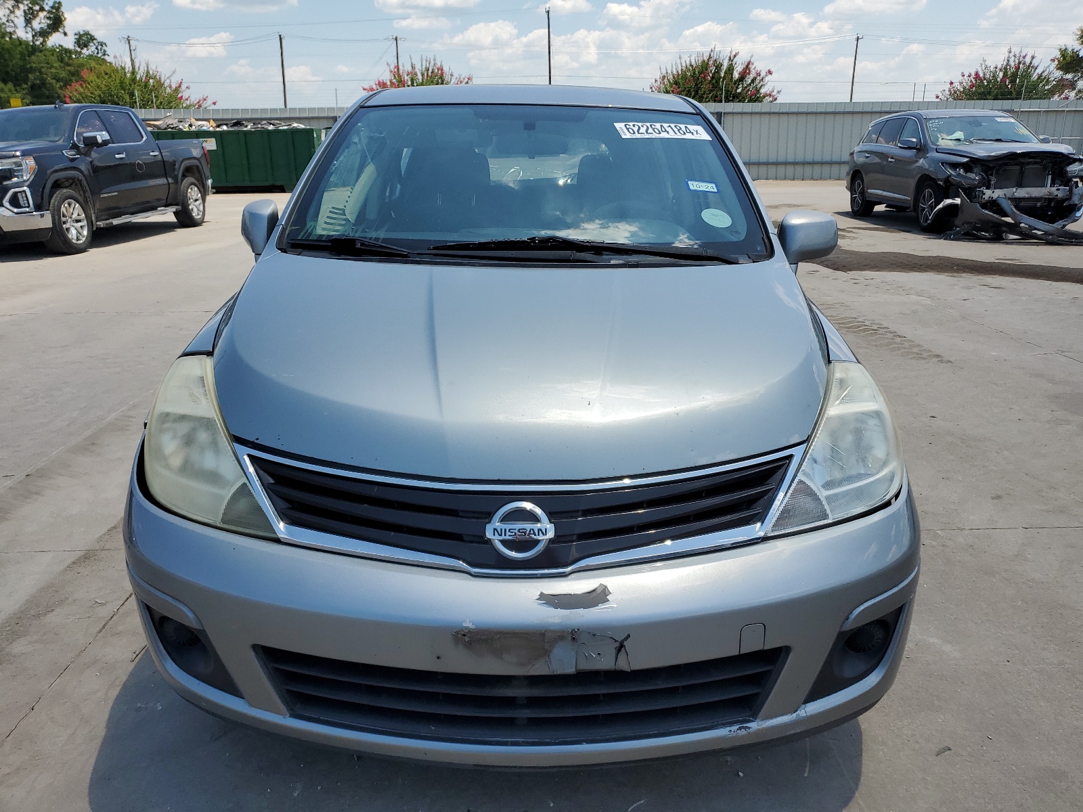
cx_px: 542
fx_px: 813
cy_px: 406
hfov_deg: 67.3
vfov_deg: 53.1
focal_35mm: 26
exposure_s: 1/3333
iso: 50
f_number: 1.5
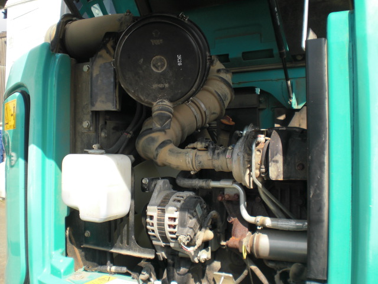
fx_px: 415
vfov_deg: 37.7
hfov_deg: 49.0
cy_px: 142
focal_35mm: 38
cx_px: 189
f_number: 3.1
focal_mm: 6.3
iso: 64
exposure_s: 1/500
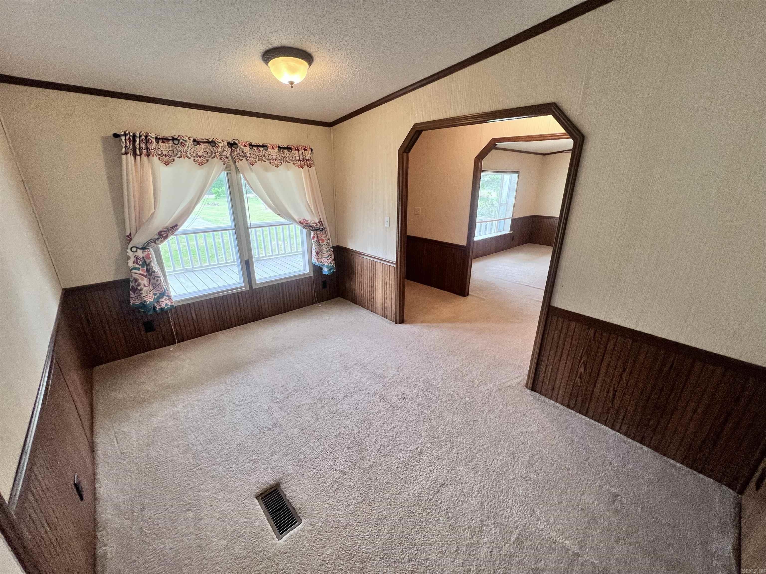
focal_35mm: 13
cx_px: 383
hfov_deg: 106.2
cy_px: 287
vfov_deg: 89.9
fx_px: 288
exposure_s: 1/60
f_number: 1.8
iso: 200
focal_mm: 1.57
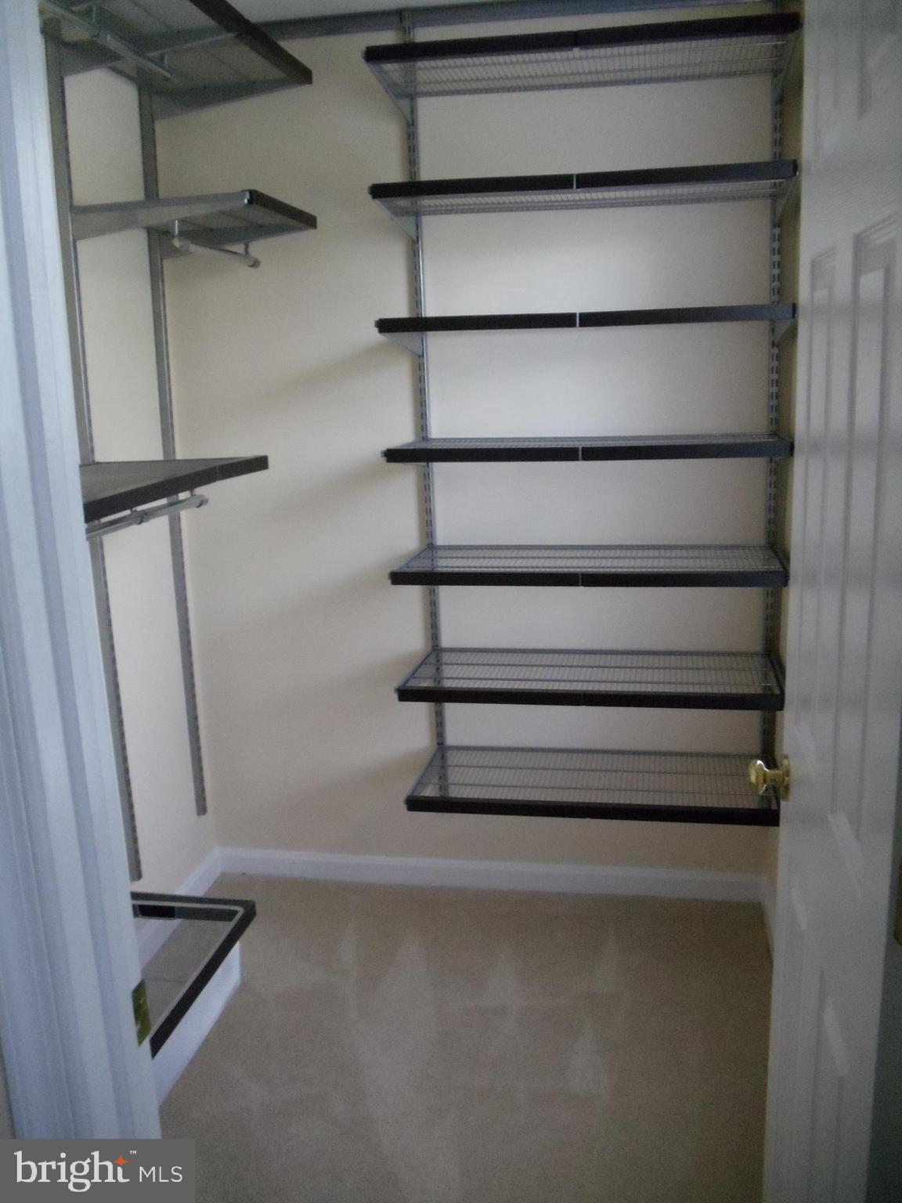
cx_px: 451
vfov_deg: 42.9
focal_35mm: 44
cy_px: 602
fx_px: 1529
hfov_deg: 32.9
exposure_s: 1/80
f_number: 3.5
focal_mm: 6
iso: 800
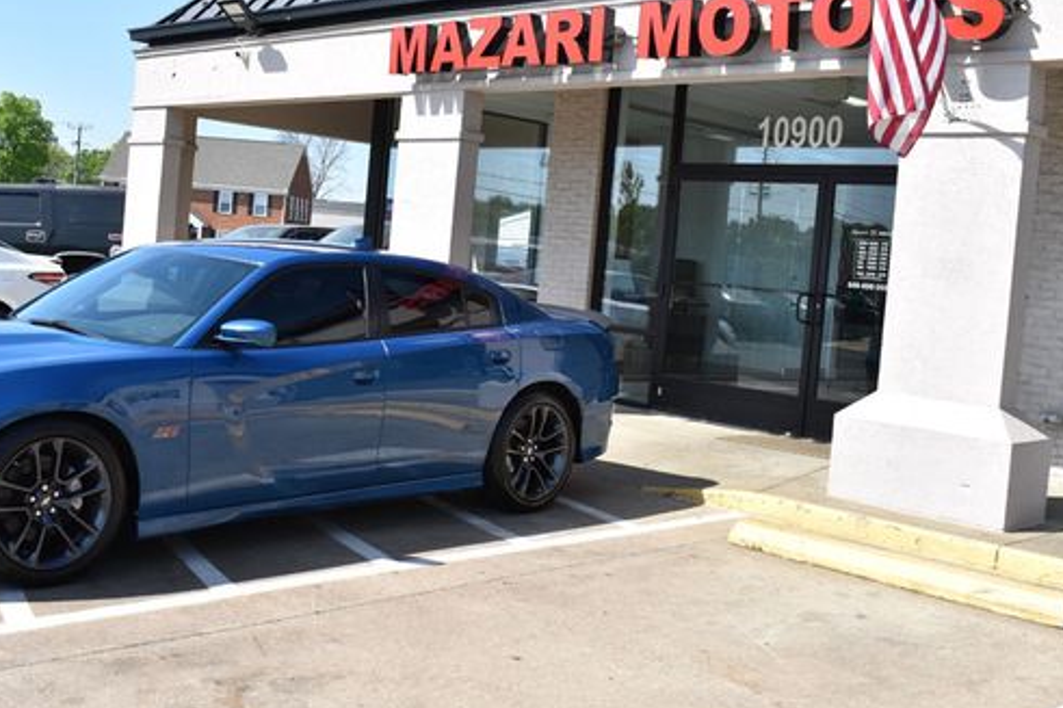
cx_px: 416
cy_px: 292
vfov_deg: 31.1
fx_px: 1269
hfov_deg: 45.2
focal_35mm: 43
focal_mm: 22
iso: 200
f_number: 8
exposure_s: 1/500
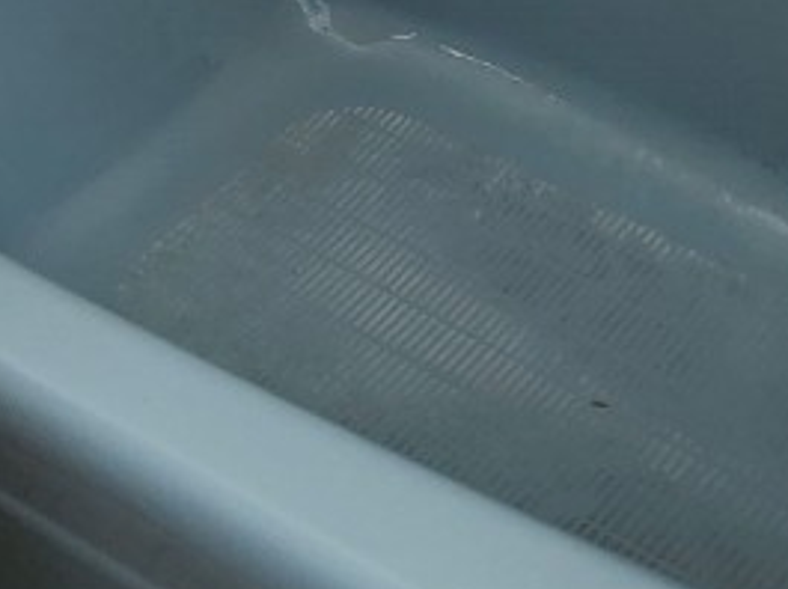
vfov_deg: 16.3
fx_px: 2023
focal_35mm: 89
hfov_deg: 22.0
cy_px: 59
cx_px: 452
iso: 640
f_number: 1.8
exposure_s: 1/24
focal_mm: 5.54
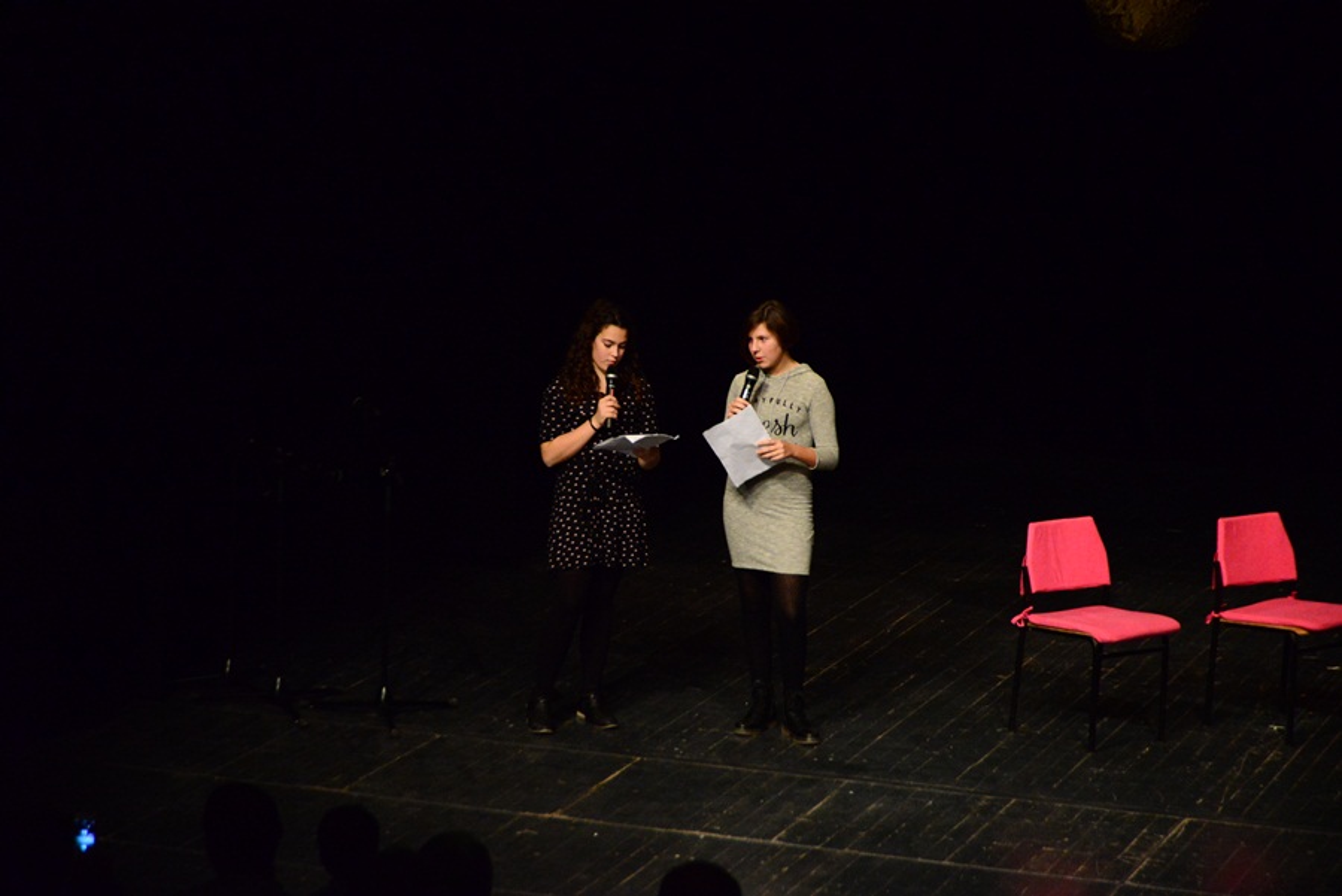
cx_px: 671
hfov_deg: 17.1
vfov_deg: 11.4
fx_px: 4475
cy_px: 448
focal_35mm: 120
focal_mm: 120
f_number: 5.6
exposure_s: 1/200
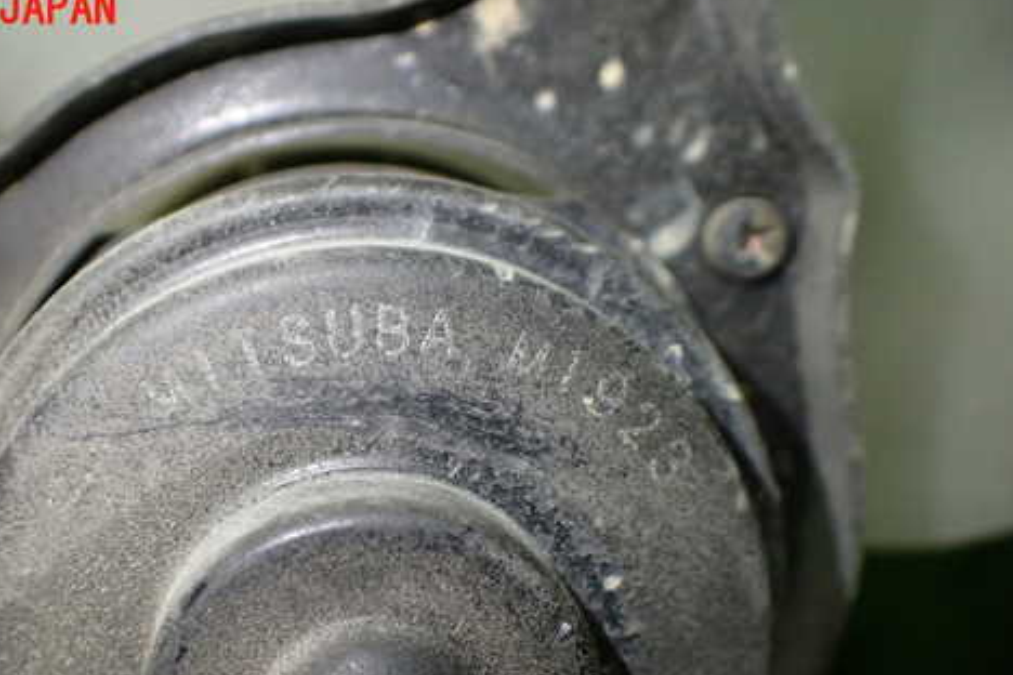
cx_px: 372
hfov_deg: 48.0
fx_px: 1125
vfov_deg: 33.0
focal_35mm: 40
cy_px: 469
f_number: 2.3
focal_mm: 5.4
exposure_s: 1/125
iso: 400
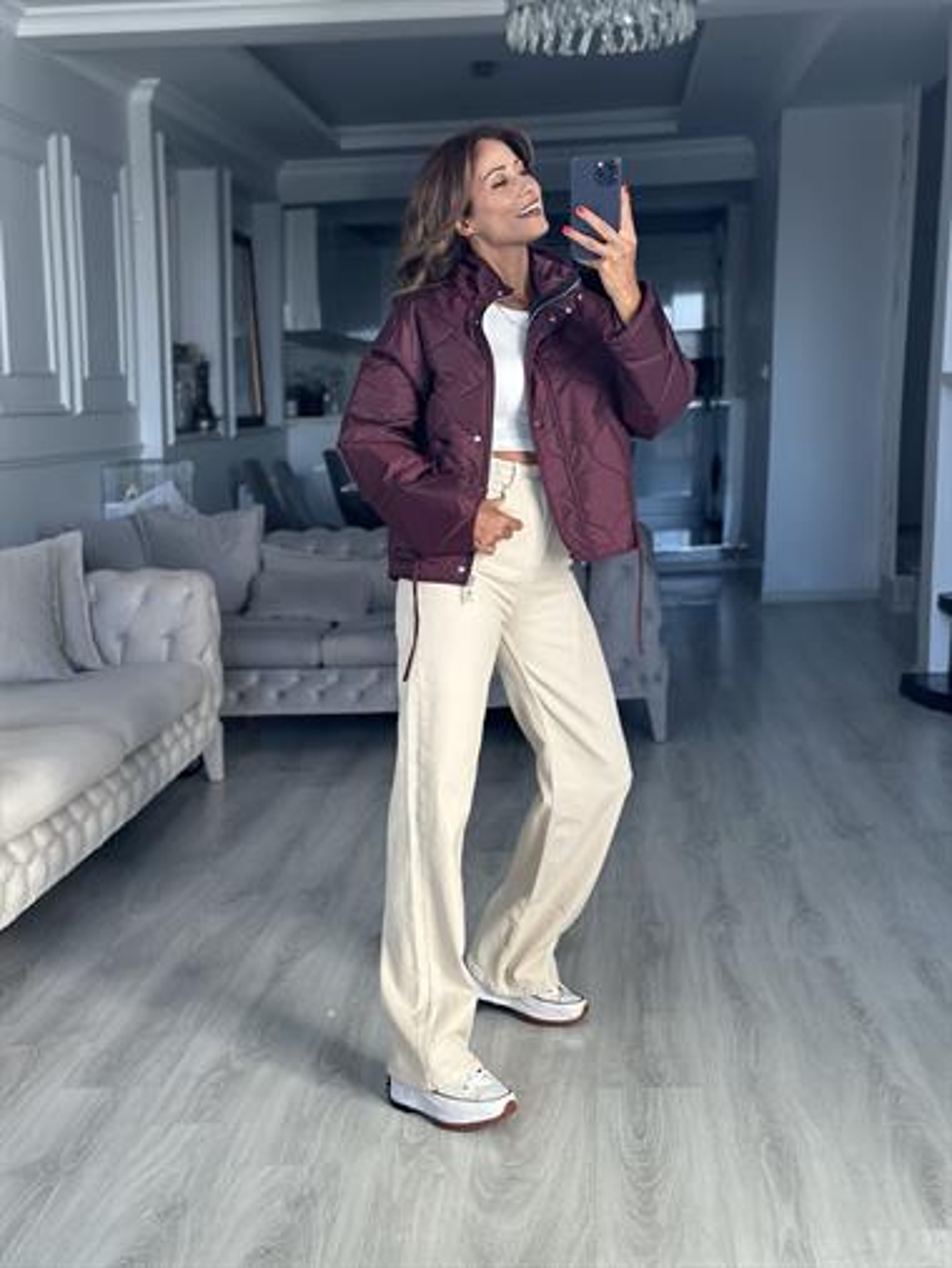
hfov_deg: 30.3
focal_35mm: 48
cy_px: 634
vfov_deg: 39.6
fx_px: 1759
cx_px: 476
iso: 80
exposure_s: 1/173
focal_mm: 6.86
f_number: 1.78
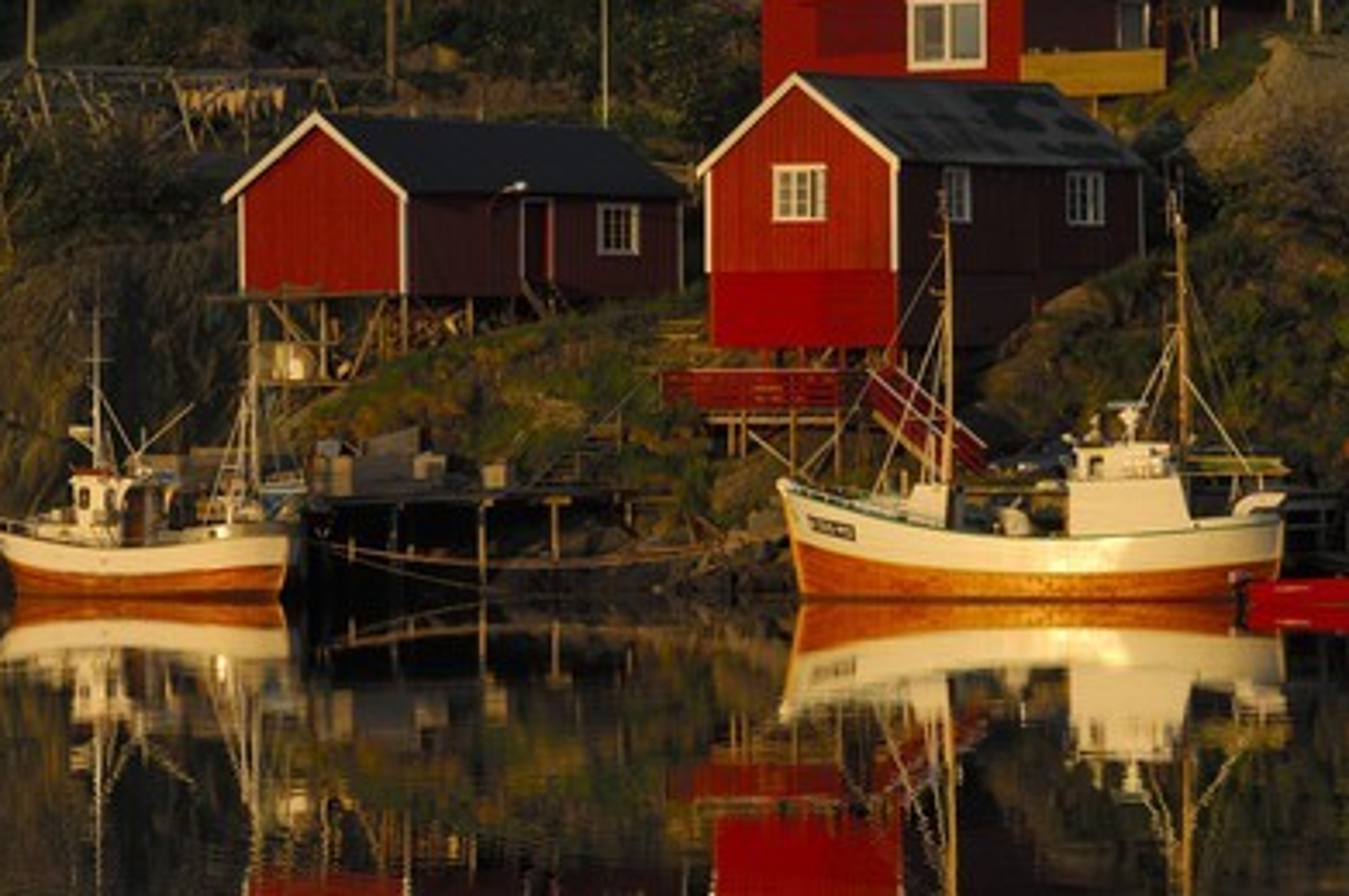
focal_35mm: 283
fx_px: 10578
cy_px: 448
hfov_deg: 7.3
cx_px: 654
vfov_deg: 4.9
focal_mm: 175
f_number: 13
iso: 100
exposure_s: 1/60
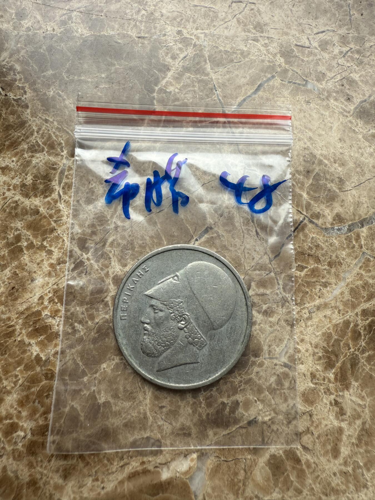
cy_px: 250
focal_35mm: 24
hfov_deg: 56.8
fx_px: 347
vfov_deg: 71.6
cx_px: 188
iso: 40
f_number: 2.2
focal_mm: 2.22
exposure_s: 1/177
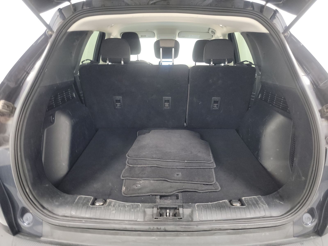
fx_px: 227
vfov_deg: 56.8
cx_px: 164
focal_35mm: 24
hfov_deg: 71.6
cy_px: 123
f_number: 1.8
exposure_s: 1/14
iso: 1028
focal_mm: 6.7
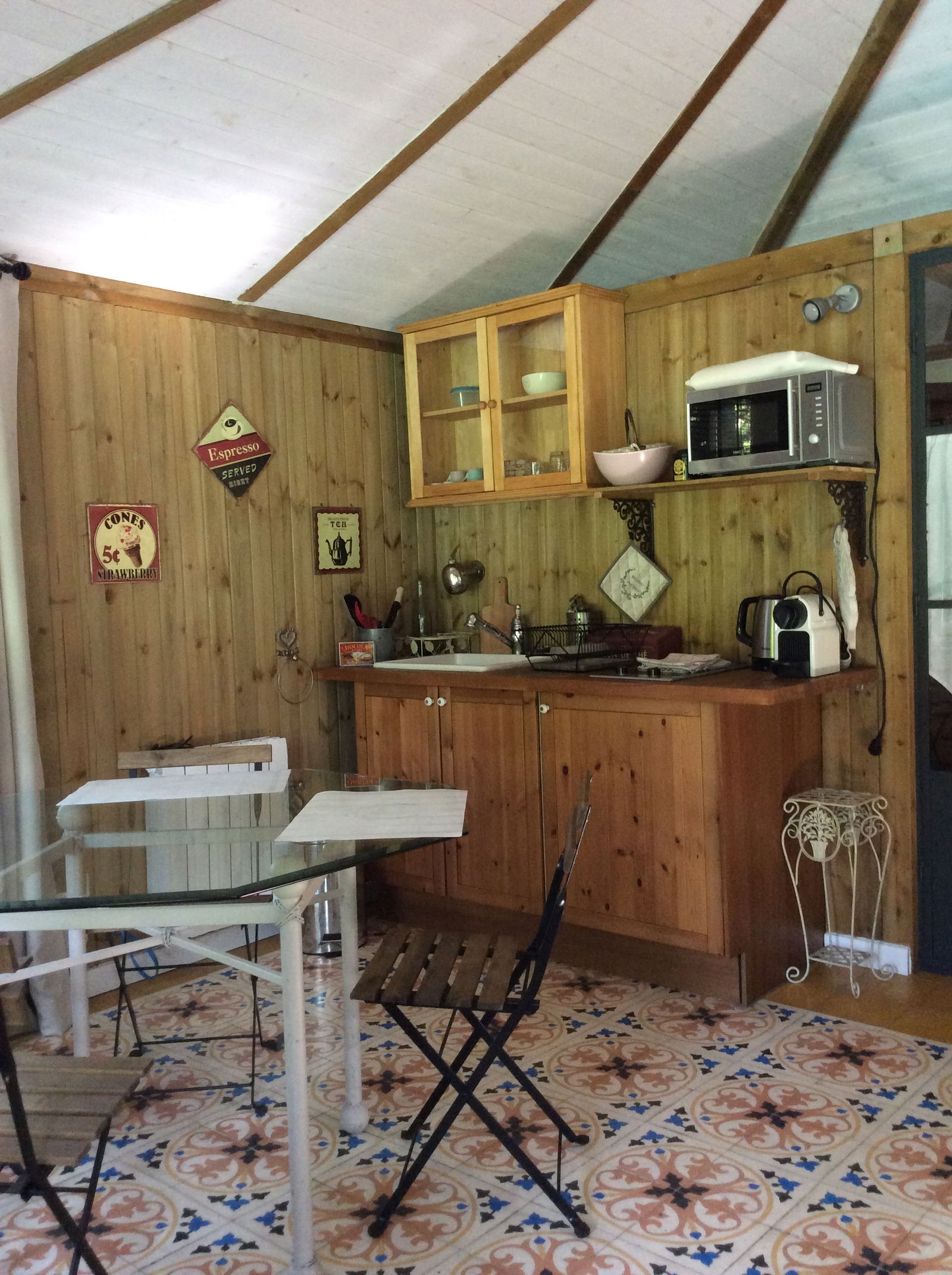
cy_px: 638
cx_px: 476
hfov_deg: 44.1
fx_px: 1176
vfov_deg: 56.9
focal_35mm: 32
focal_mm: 3.3
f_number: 2.4
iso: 200
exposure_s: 1/24
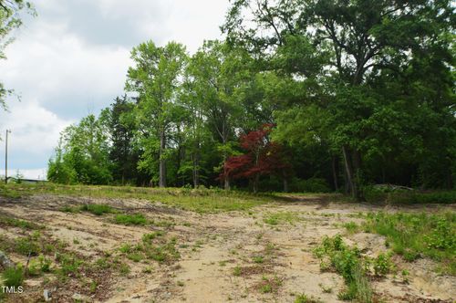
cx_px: 228
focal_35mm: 36
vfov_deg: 36.8
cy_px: 152
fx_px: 455
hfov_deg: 53.2
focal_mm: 24
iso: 100
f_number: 7.1
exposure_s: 1/200
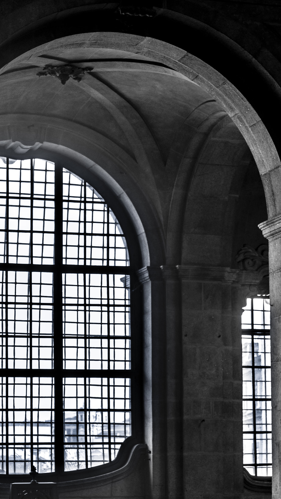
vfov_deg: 20.5
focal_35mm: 104
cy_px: 344
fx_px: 1377
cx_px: 120
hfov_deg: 11.6
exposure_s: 1/40
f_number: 5.6
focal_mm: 68
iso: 100
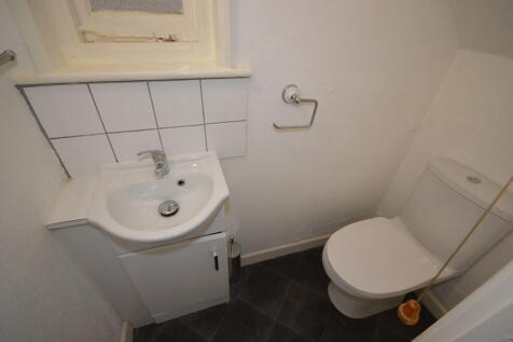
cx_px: 256
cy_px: 171
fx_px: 214
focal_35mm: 15
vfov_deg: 77.3
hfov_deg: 100.4
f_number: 4
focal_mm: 10
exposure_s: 1/60
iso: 450
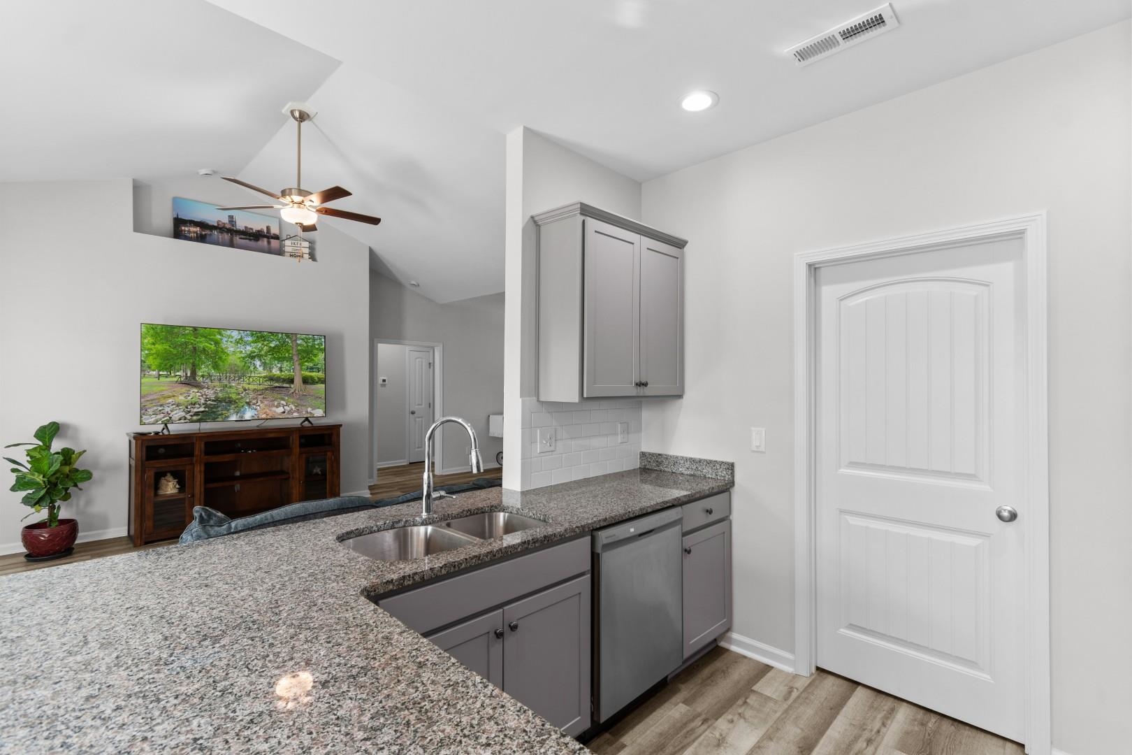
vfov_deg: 77.3
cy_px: 378
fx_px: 472
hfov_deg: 100.4
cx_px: 566
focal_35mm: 15
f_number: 4.5
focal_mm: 10
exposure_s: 1/8
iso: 100
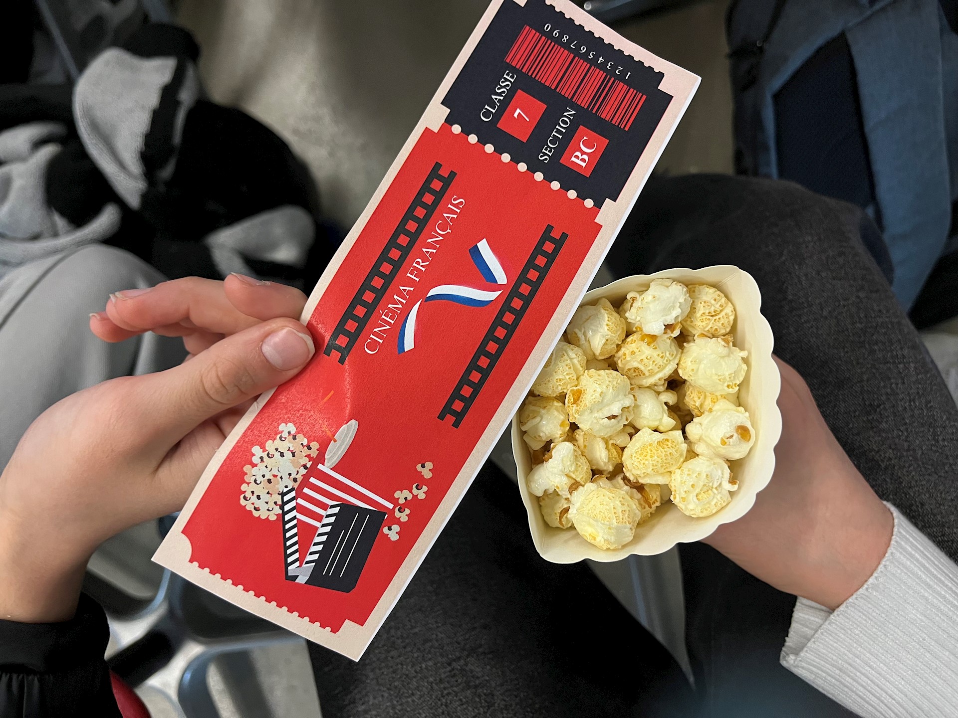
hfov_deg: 67.3
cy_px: 359
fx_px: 720
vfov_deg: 53.1
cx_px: 479
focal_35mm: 26
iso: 160
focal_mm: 5.1
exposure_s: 1/50
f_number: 1.6
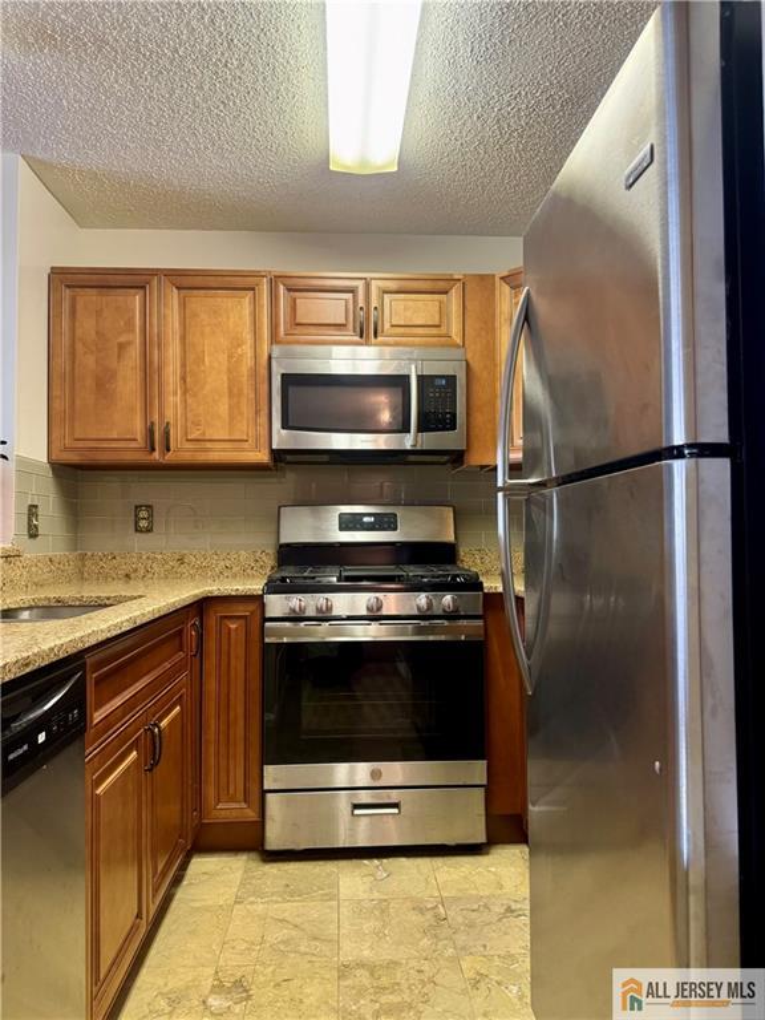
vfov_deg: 71.6
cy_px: 510
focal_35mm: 24
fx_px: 707
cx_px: 382
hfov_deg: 56.8
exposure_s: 1/60
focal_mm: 6.76
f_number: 1.78
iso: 400
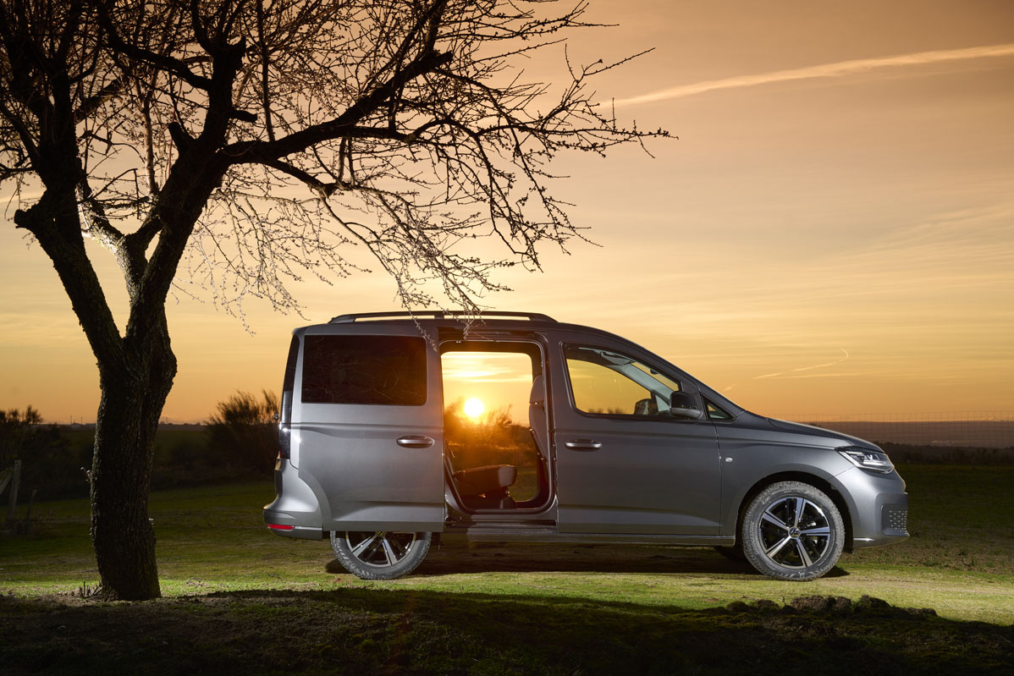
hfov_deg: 36.2
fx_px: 1549
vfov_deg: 24.6
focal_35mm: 55
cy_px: 338
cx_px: 507
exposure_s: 1/160
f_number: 8
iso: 64
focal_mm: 55
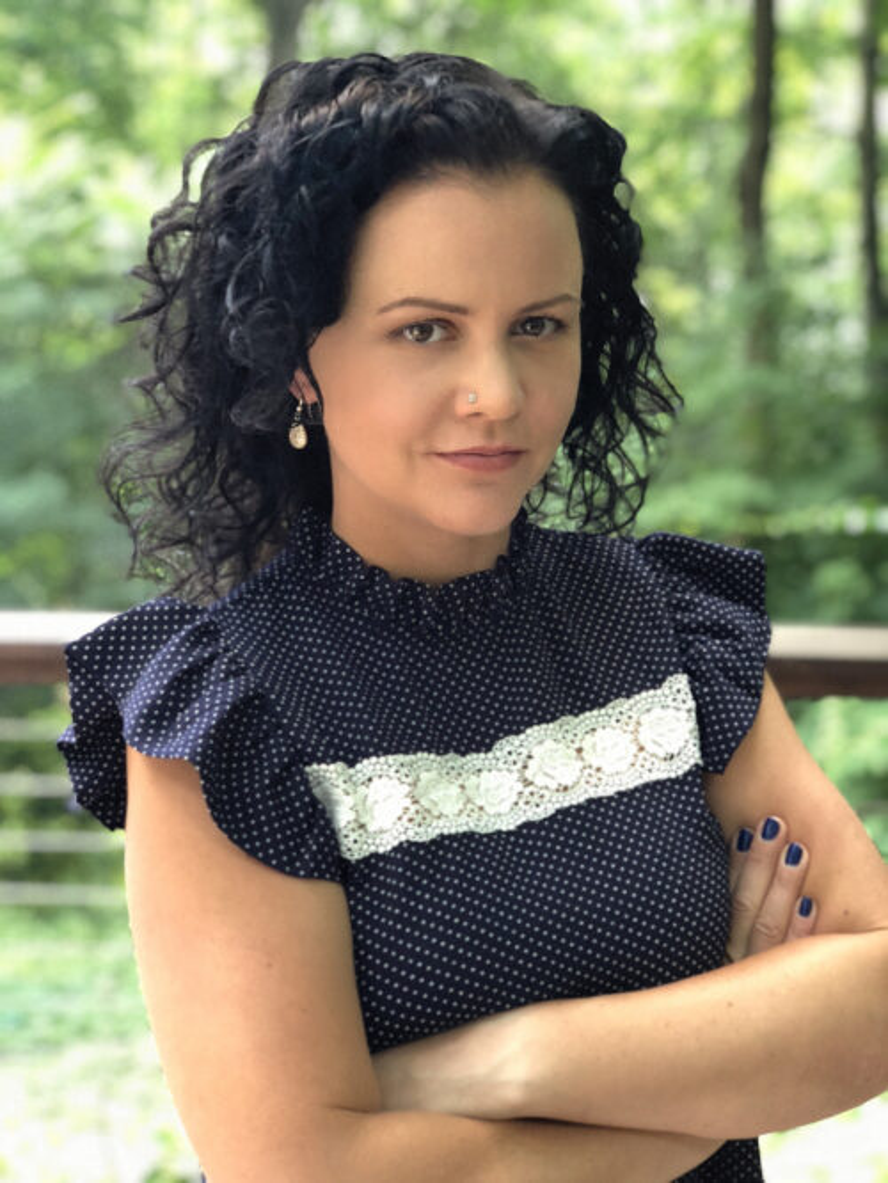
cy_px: 592
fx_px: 1777
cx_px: 444
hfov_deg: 28.1
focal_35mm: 52
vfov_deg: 36.8
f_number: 2.4
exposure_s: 1/30
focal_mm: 6
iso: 100
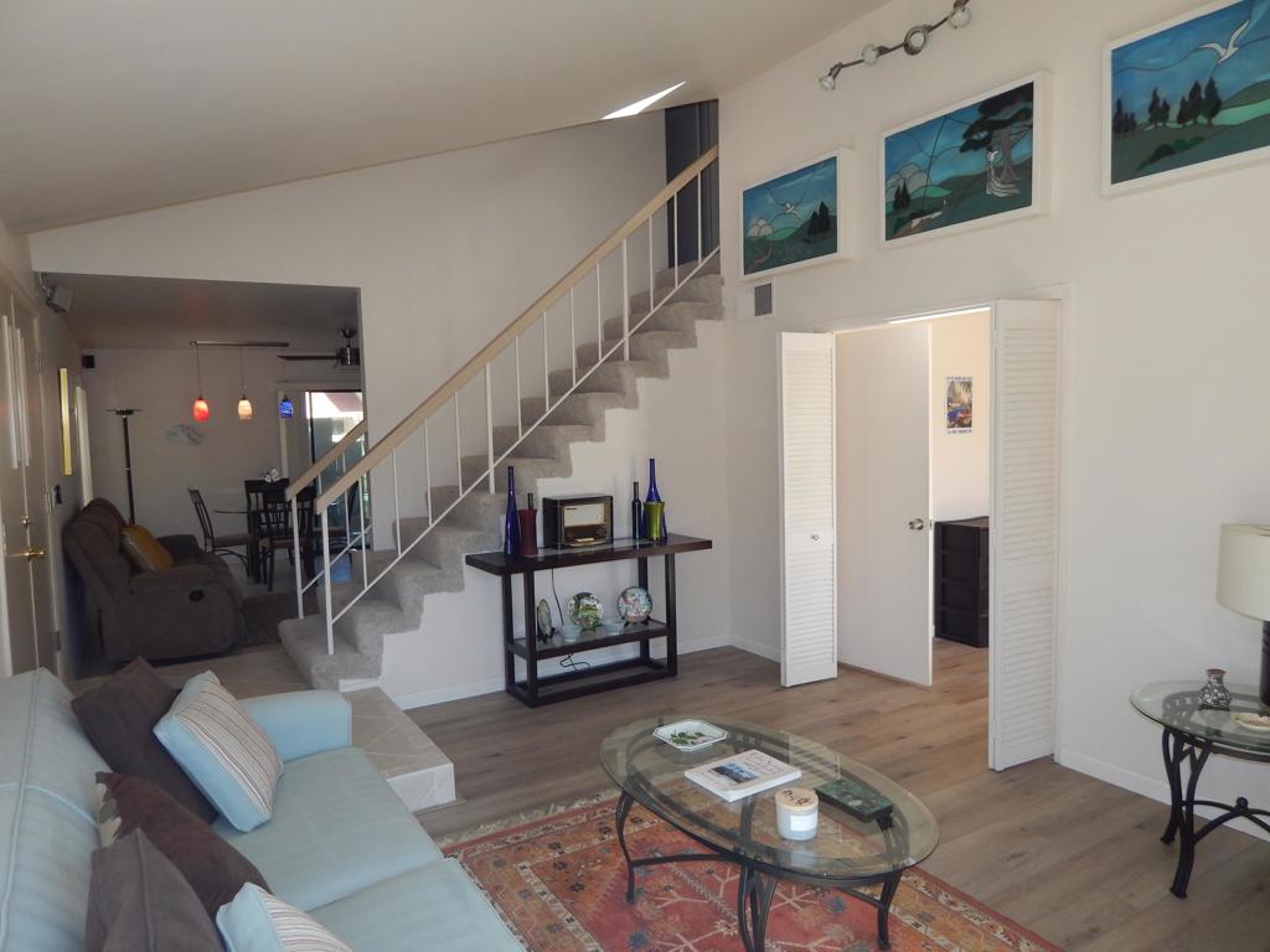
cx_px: 635
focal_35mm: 23
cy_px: 476
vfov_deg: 58.9
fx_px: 844
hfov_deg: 73.9
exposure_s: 1/100
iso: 125
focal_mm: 4
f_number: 3
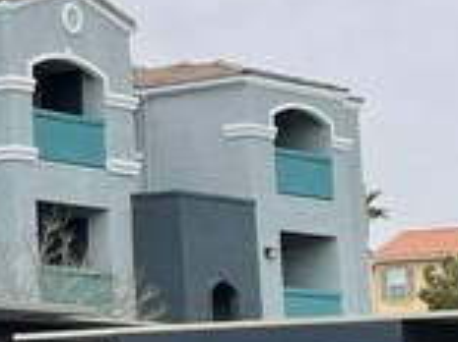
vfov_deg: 8.6
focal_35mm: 172
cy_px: 6
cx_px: -349
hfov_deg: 10.8
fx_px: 2274
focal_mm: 4.2
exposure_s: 1/2618
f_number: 1.6
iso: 32
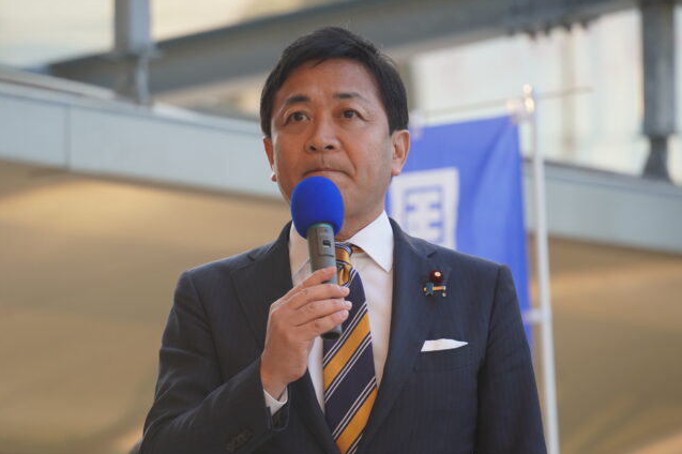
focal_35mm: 241
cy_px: 253
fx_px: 4563
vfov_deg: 5.7
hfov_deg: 8.5
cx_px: 358
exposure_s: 1/250
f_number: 5.6
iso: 640
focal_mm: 200
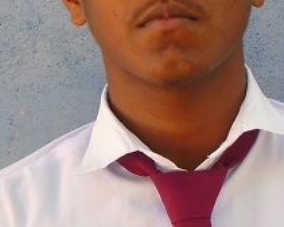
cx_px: 144
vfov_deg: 11.9
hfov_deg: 14.9
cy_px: 61
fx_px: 1085
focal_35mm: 129
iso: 100
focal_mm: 5.5
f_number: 3.5
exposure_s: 1/60
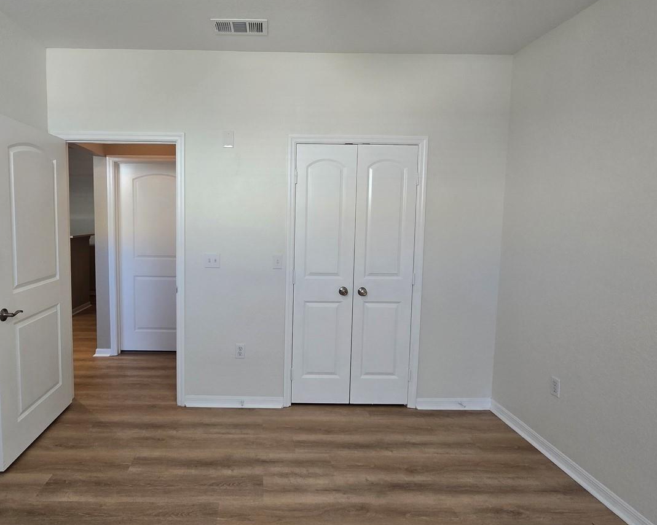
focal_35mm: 19
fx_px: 369
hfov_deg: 82.4
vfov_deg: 70.8
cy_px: 251
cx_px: 266
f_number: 2.2
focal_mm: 2.2
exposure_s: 1/60
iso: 100
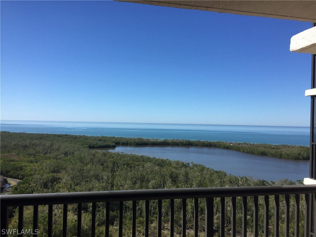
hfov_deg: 61.7
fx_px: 265
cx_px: 158
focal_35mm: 29
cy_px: 118
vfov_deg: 48.2
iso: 32
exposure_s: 1/1980
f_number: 2.2
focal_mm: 4.15
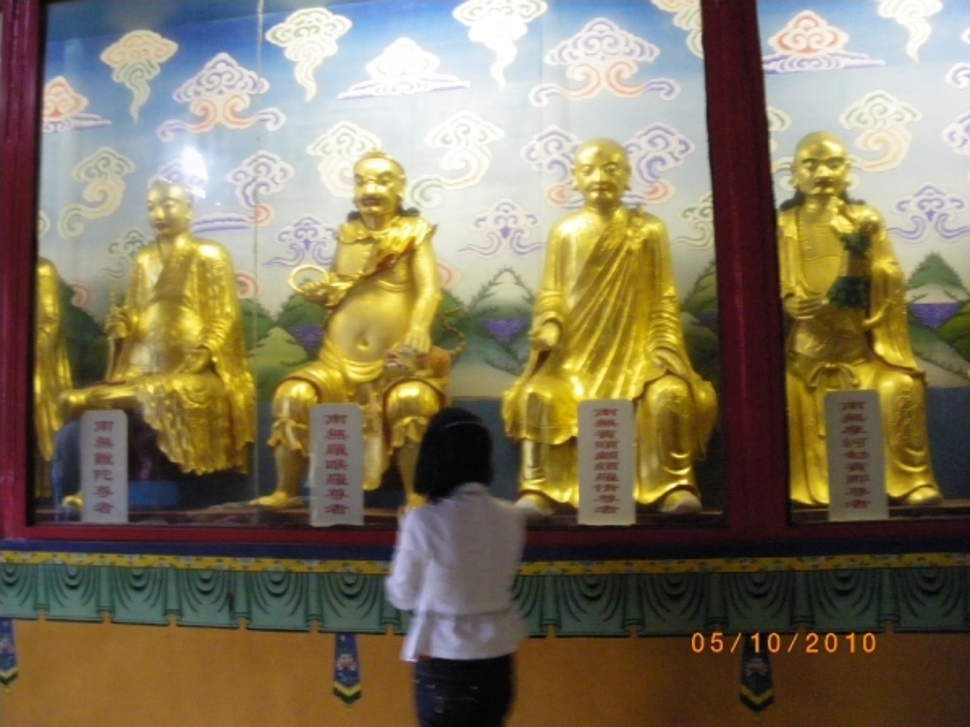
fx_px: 1009
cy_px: 364
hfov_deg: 51.4
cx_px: 485
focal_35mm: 36
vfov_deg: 39.7
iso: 800
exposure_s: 1/13
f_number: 3.5
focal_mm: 6.3
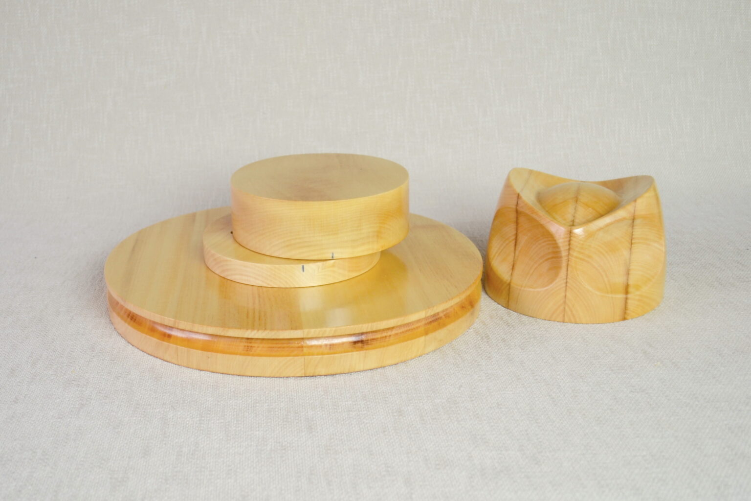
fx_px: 688
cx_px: 376
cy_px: 250
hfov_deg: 57.2
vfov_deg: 40.0
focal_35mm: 33
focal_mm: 22
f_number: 3.8
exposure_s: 1/50
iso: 100
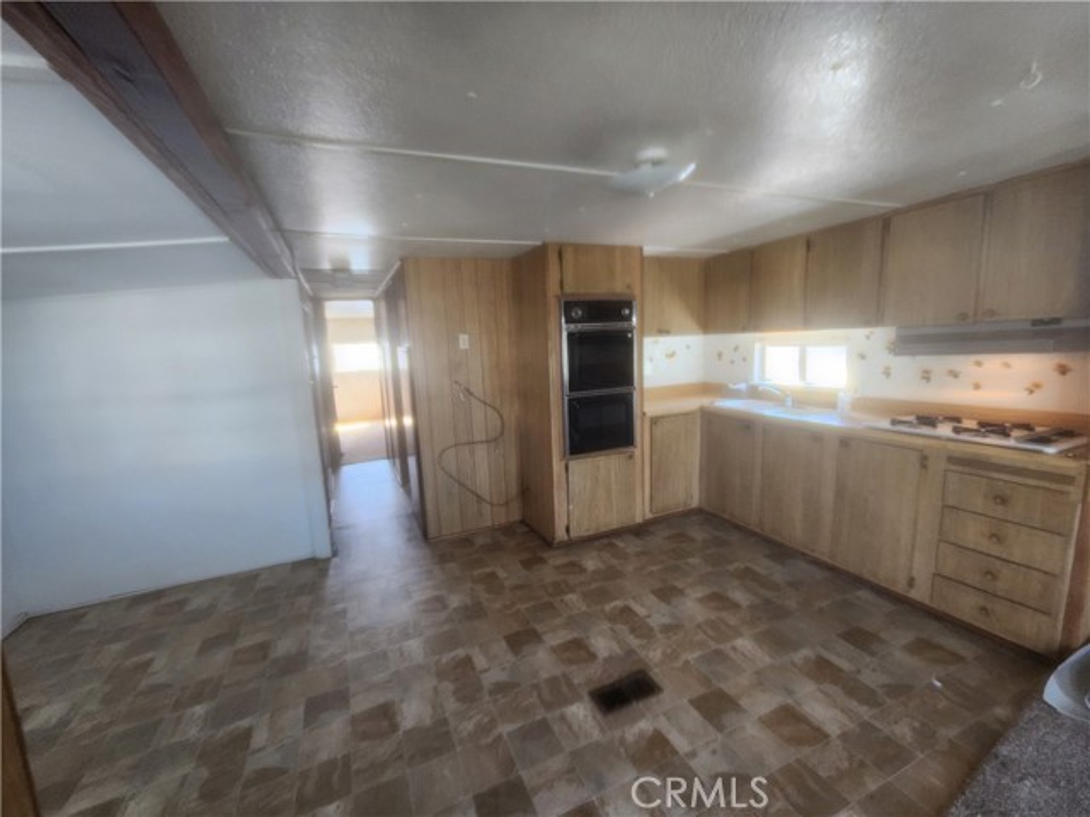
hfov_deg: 106.2
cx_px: 545
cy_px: 408
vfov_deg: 89.9
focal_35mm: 13
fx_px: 409
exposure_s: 1/60
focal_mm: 2.2
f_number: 2.2
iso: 320
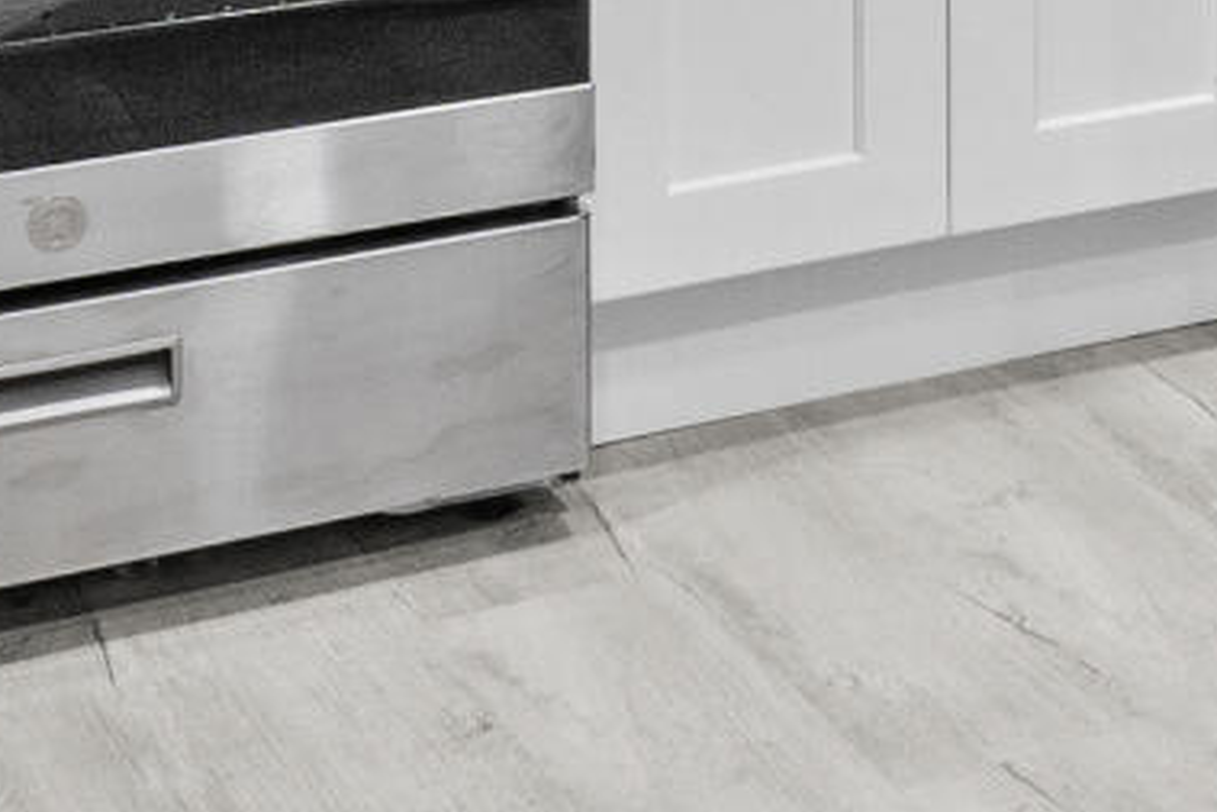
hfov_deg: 15.0
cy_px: -1195
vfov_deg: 9.3
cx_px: 1510
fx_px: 4427
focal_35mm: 131
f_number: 8
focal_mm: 11
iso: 250
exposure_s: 1/2
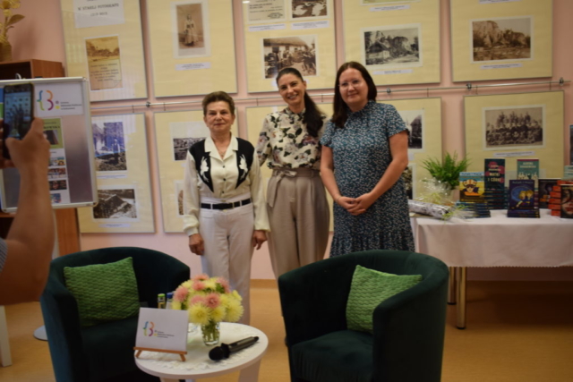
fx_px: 573
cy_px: 191
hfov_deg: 53.1
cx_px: 286
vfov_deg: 36.9
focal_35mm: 36
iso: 400
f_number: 4
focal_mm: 24
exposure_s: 1/60
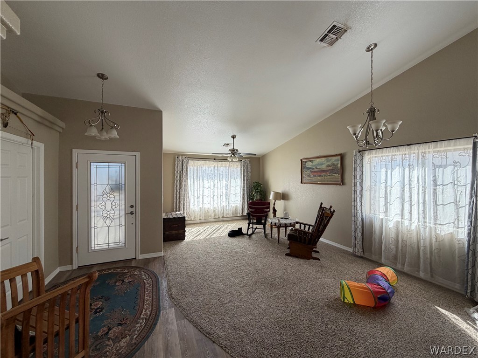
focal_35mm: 14
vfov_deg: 85.7
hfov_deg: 102.1
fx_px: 193
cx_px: 239
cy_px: 179
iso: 80
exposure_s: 1/121
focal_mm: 2.22
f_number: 2.2
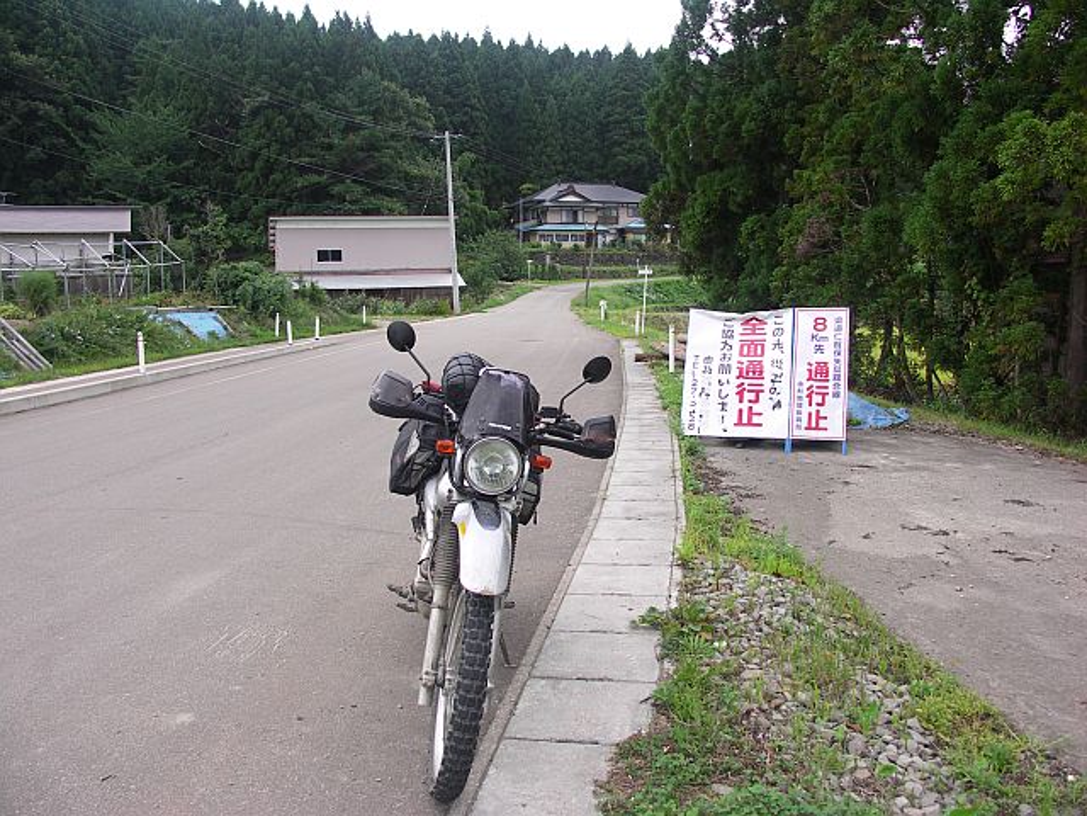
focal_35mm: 28
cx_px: 544
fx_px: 879
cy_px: 408
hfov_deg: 63.4
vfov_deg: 49.7
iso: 50
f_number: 3.5
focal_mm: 7.2
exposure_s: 1/80
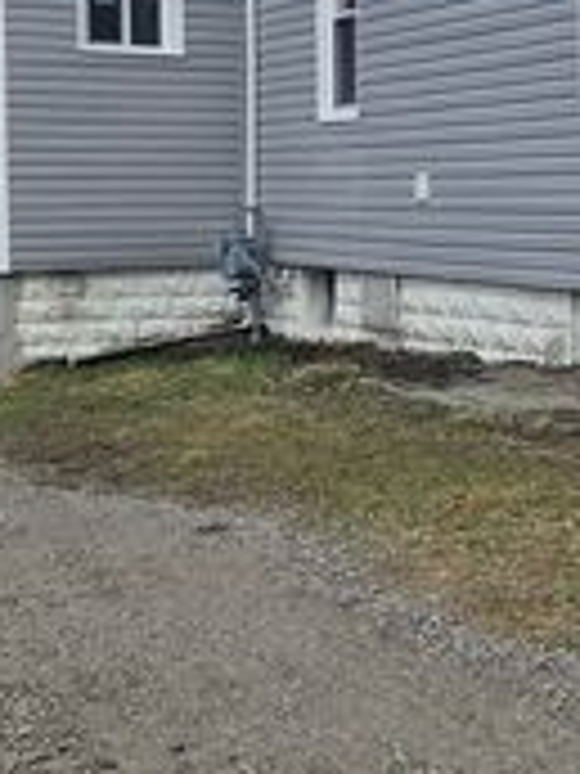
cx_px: 742
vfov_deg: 21.9
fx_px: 1988
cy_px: 214
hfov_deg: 15.8
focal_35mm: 89
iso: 32
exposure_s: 1/1580
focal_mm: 5.4
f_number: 1.8
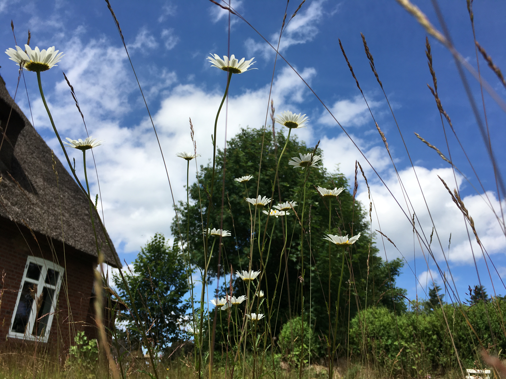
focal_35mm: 29
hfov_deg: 61.7
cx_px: 253
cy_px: 190
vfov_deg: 48.2
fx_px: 424
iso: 25
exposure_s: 1/2331
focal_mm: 4.15
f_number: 2.2
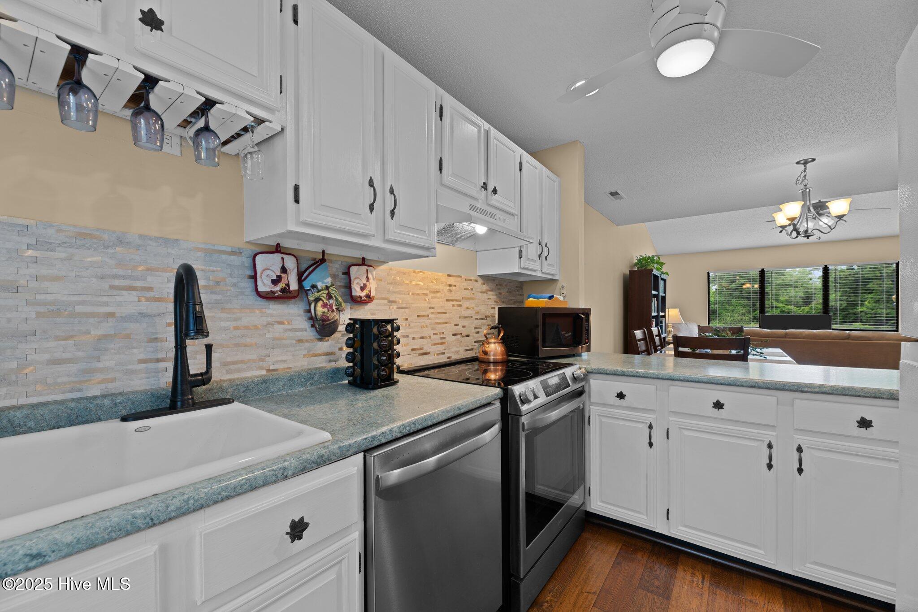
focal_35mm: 14
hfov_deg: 104.3
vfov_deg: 81.2
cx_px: 459
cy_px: 306
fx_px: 357
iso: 100
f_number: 9
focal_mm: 14
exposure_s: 1.6
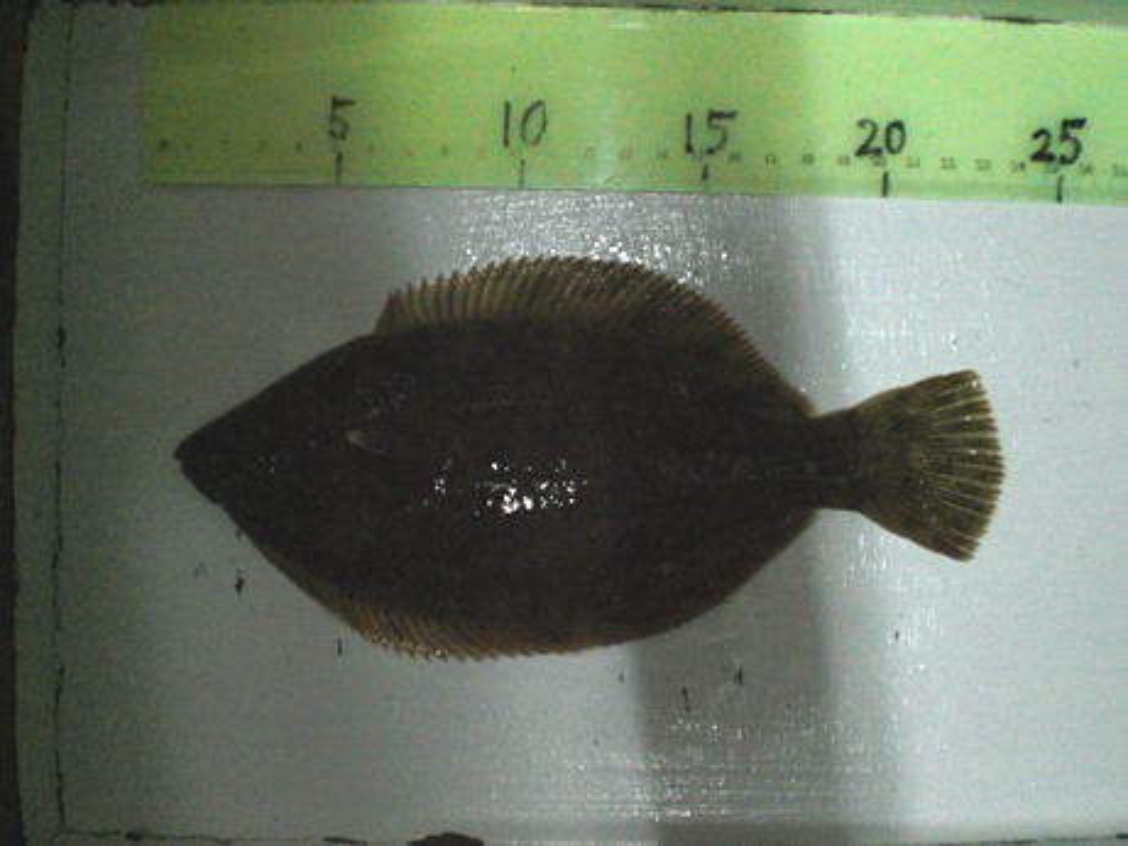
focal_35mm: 38
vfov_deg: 37.7
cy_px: 423
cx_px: 564
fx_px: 1239
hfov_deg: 49.0
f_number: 3.1
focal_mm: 6.3
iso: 100
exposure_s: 1/30
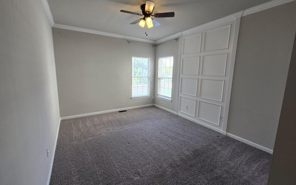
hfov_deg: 105.3
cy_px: 91
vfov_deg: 78.6
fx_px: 113
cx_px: 147
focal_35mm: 14
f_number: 2.2
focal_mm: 2.2
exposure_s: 1/60
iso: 50
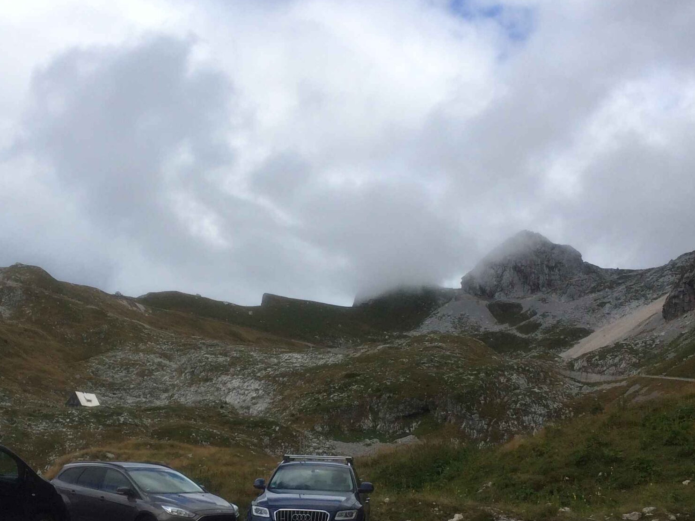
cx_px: 281
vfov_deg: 28.8
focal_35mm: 50
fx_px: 1004
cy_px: 362
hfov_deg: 38.0
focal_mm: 4.15
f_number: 2.2
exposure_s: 1/2740
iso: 32
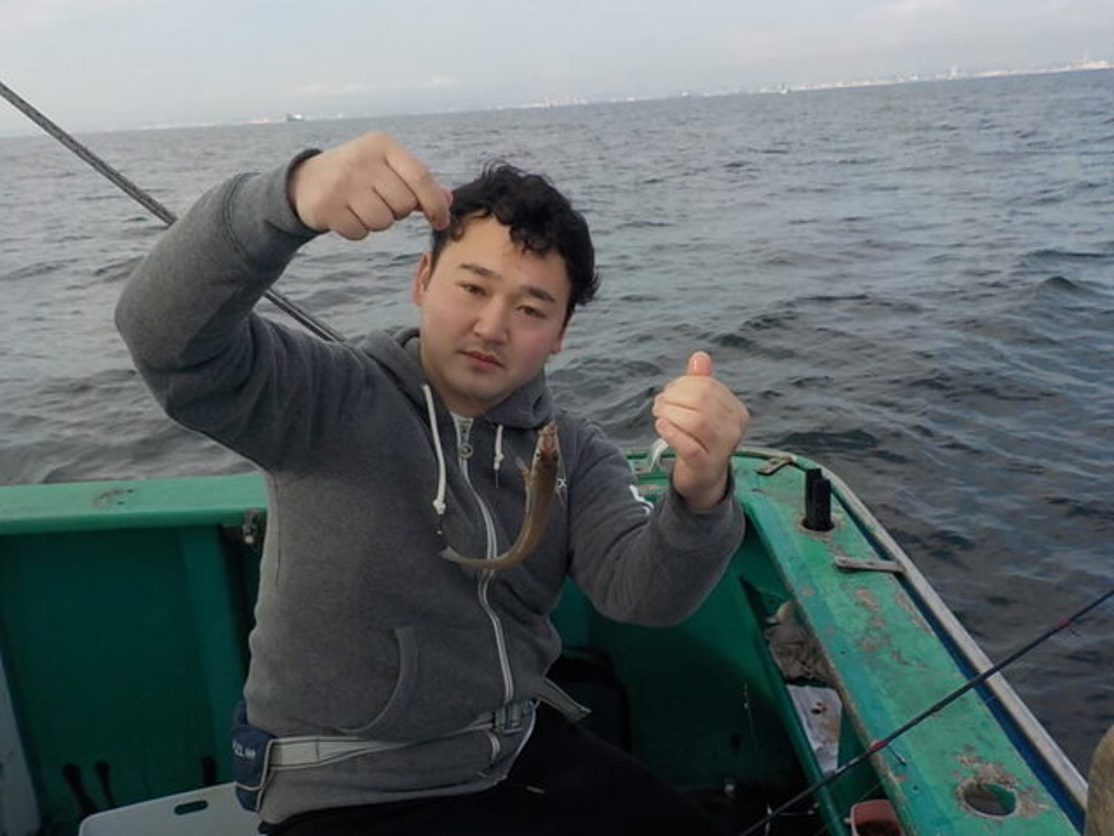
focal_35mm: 30
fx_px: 965
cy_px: 418
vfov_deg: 46.8
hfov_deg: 60.0
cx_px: 557
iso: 125
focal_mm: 4.1
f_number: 3.3
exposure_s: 1/1000
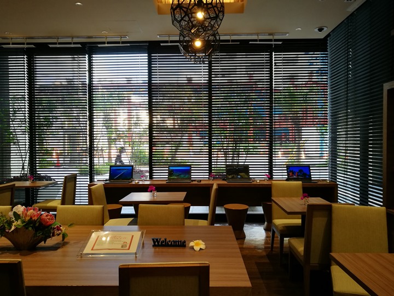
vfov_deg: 51.4
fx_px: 307
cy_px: 148
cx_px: 197
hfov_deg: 65.3
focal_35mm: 27
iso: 200
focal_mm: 4.5
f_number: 2.2
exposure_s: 1/60
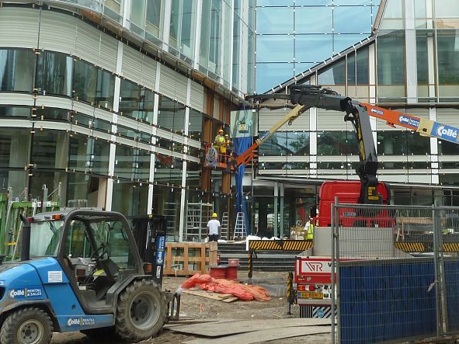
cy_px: 92
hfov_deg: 36.5
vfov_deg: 27.7
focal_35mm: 52
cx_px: 297
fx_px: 689
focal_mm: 5
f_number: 4
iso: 80
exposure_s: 1/160
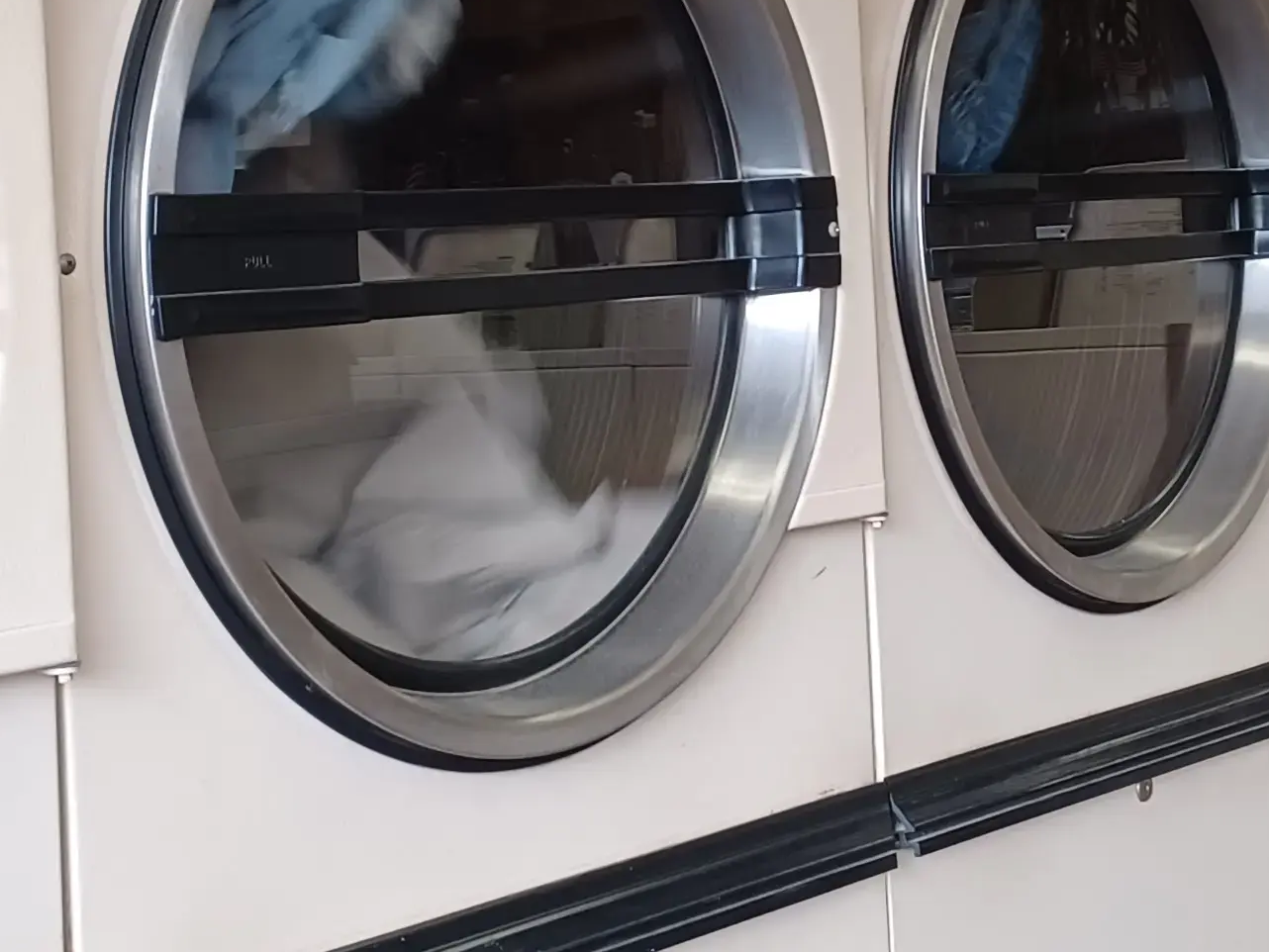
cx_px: 697
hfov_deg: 25.0
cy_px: 220
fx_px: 2860
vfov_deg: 18.8
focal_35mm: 78
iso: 200
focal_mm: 4.6
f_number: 1.8
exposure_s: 1/50
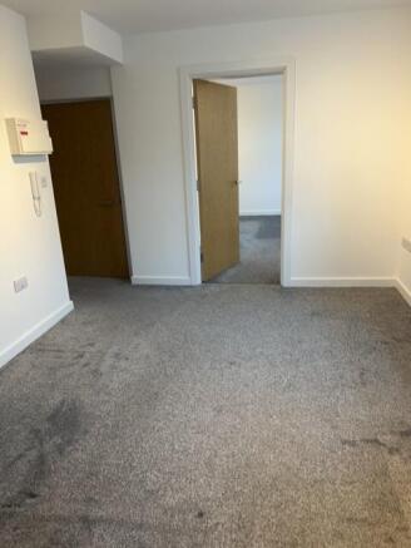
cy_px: 274
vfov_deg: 67.3
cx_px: 206
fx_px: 411
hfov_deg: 53.1
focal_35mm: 26
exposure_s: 1/30
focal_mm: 5.7
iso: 50
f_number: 1.5
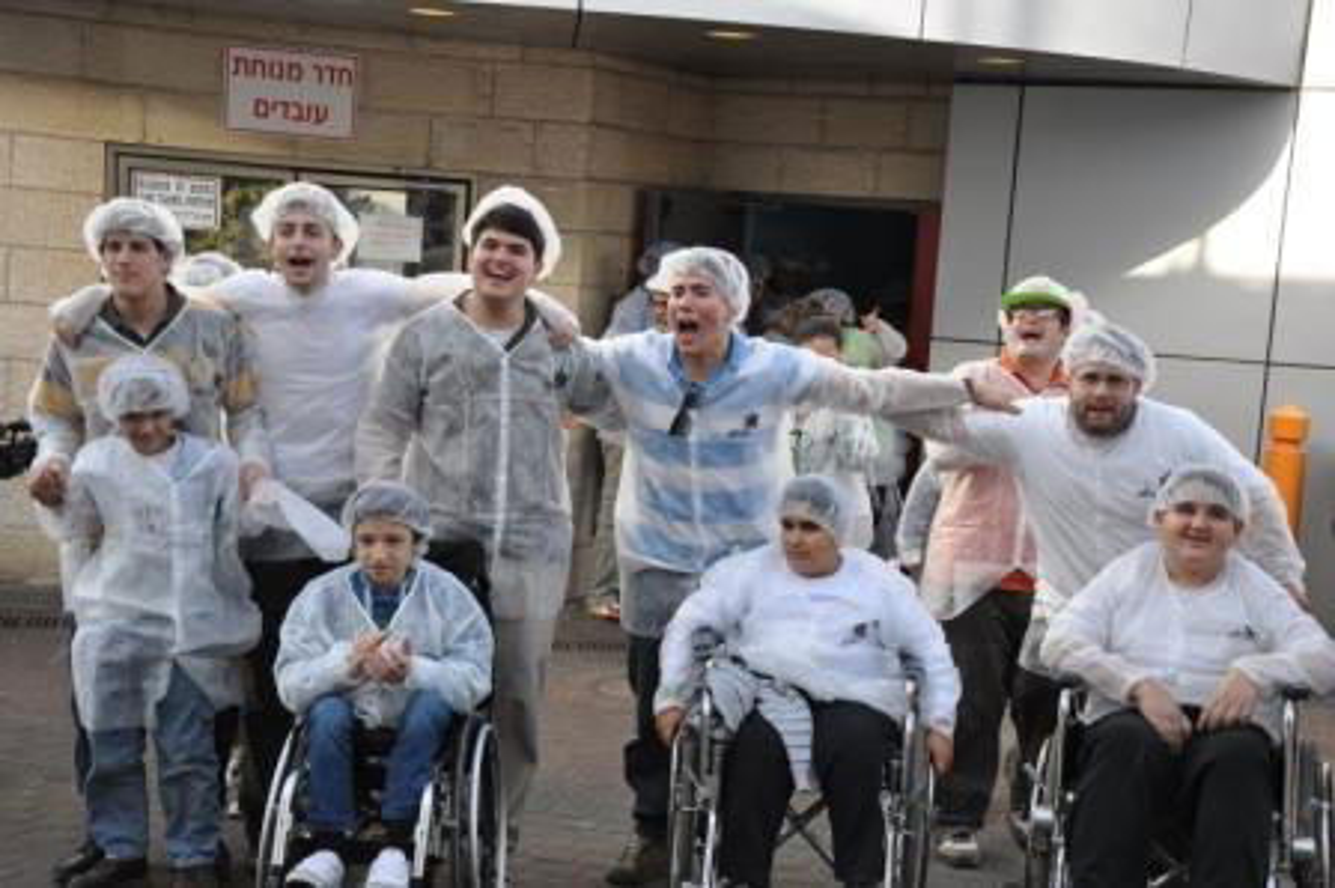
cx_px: 668
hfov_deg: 31.9
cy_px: 444
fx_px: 2334
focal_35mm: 63
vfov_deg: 21.5
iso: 200
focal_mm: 42
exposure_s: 1/160
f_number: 6.3
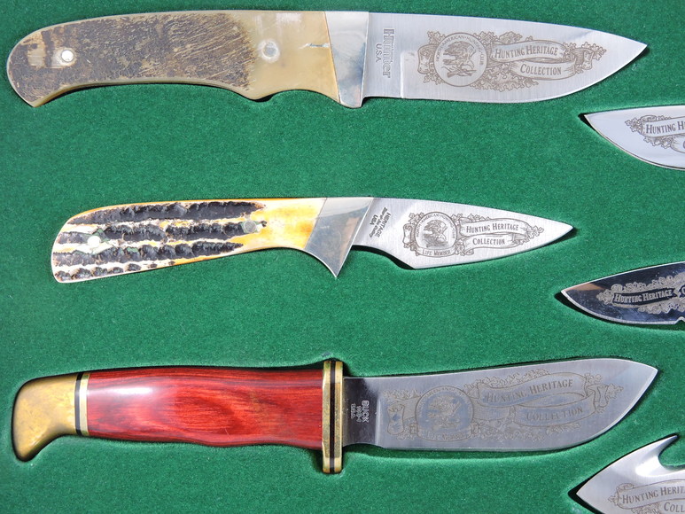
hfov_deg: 34.9
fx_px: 1089
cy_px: 257
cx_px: 342
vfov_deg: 26.6
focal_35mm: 55
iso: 250
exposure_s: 1/30
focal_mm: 9.9
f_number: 4
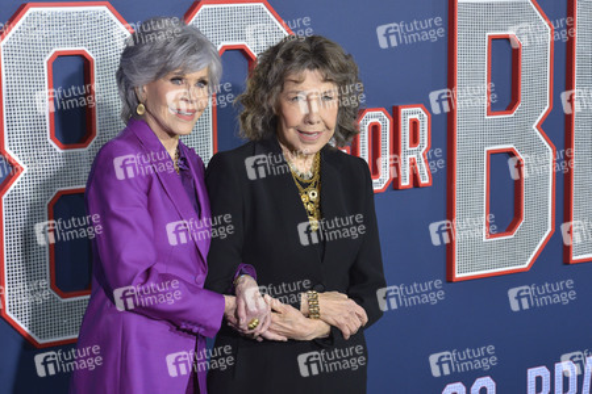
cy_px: 197
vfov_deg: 14.0
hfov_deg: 20.8
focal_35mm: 98
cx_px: 296
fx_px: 1611
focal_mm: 98
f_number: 6.3
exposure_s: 1/320
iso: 2000
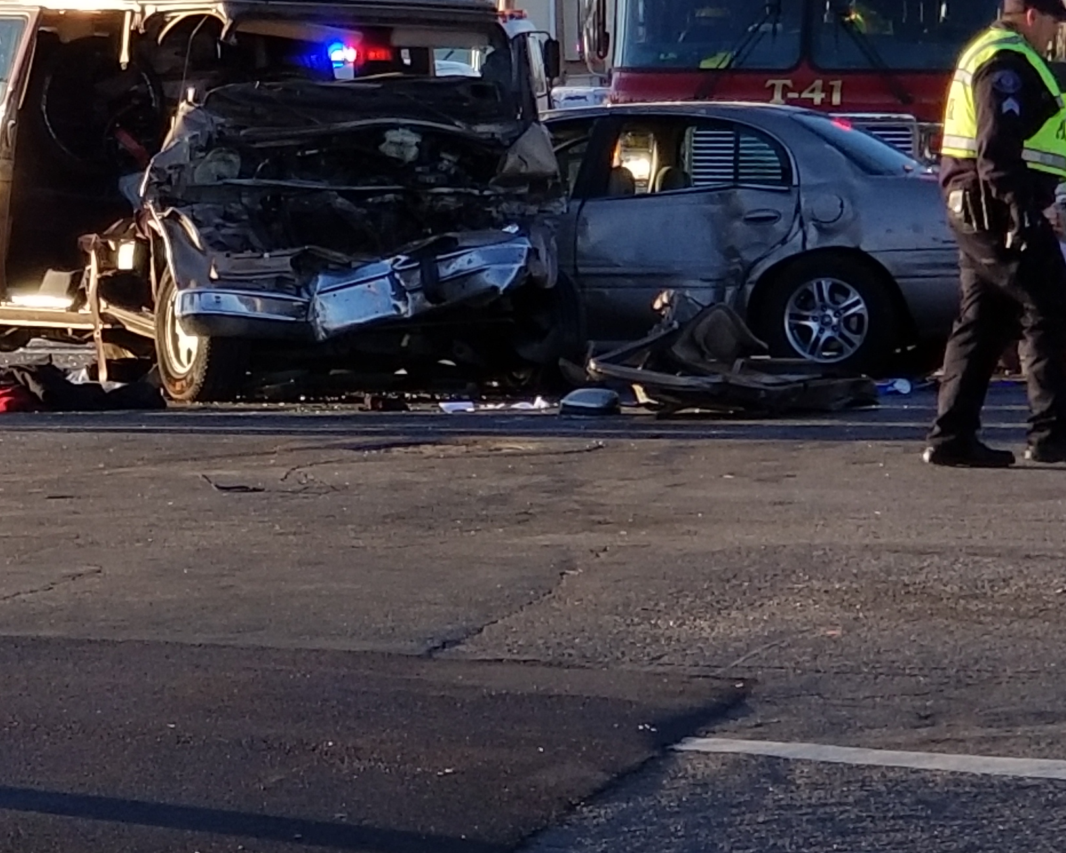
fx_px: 3975
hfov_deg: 15.1
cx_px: 68
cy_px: 238
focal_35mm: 126
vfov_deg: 12.2
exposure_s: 1/423
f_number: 2.4
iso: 25
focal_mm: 6
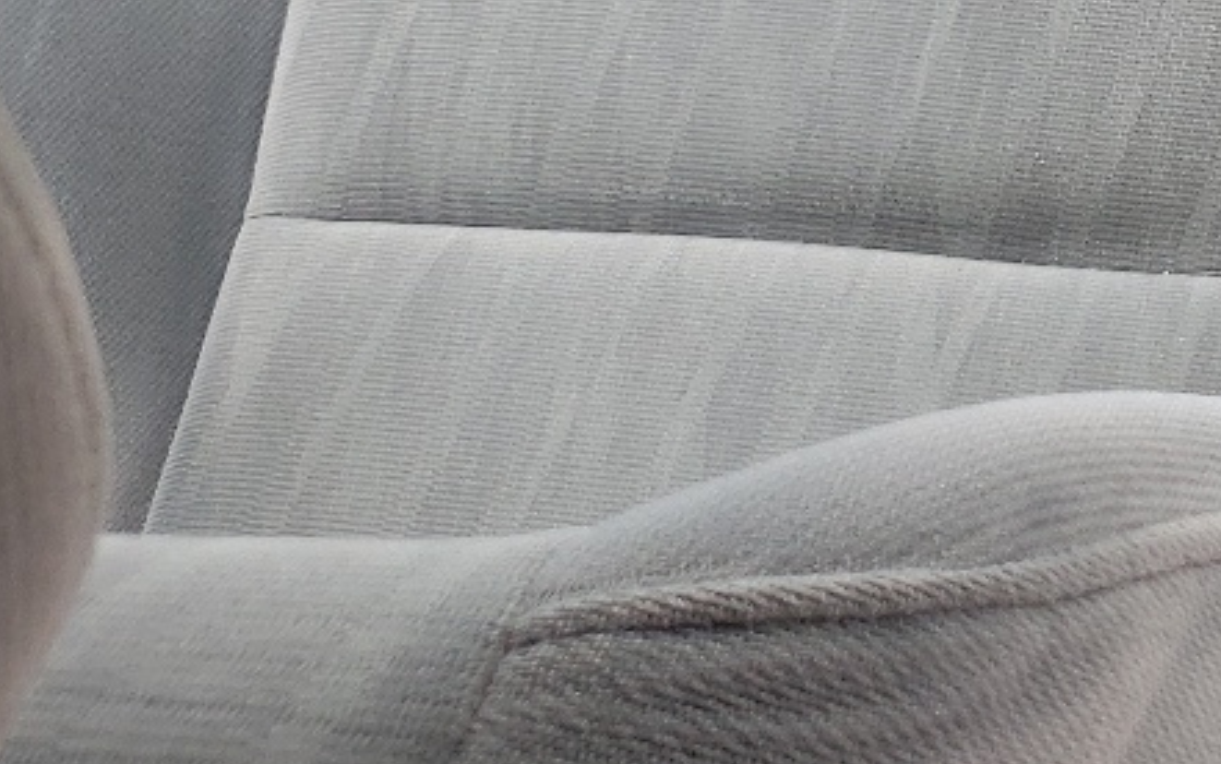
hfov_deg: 18.8
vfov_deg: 12.1
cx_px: 1733
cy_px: -601
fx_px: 3329
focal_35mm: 100
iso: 50
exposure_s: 1/147
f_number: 1.5
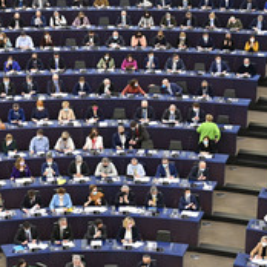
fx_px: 942
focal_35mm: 108
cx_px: 94
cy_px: 167
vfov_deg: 16.1
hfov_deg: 16.1
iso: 1250
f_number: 4
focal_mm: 49
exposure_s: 1/250
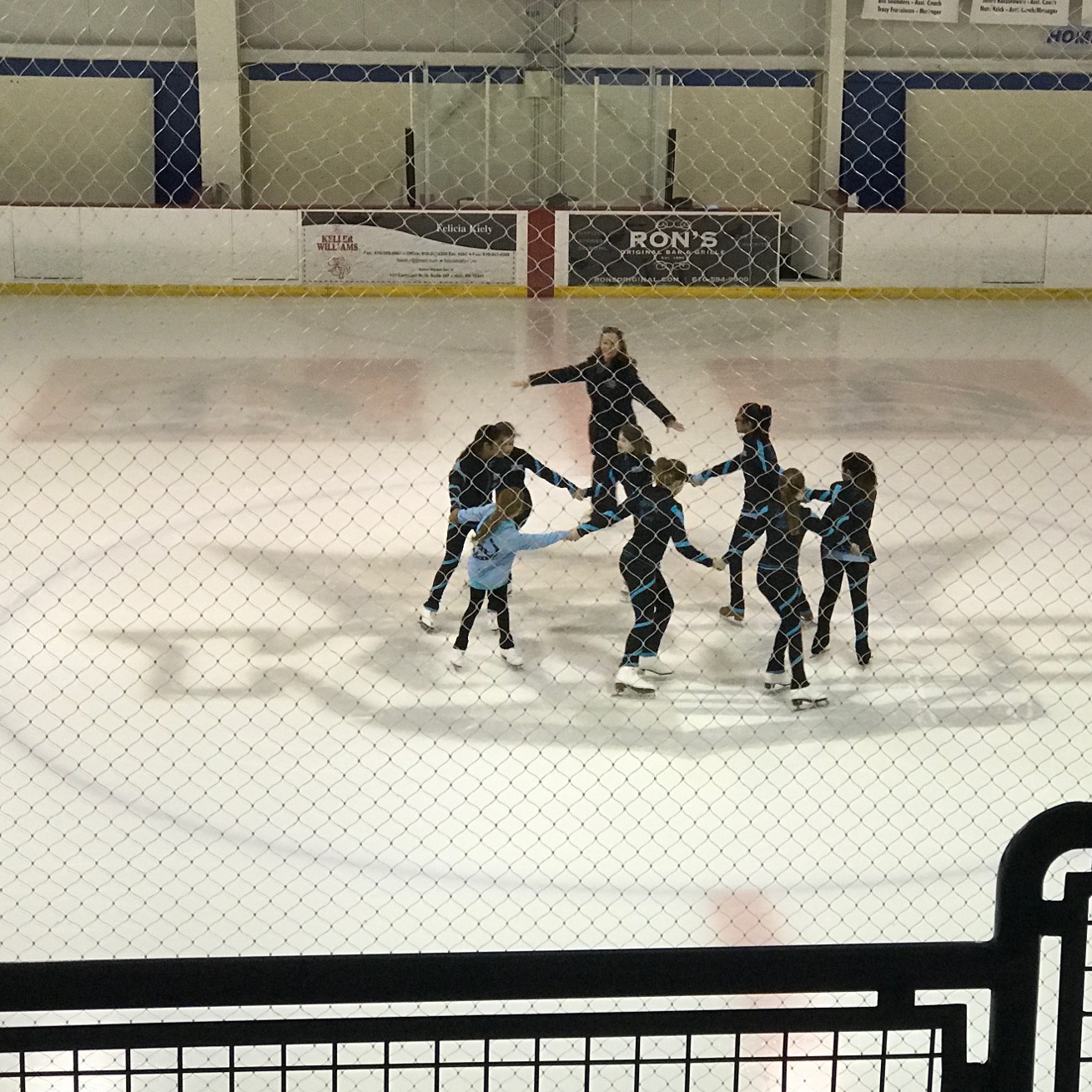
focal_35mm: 77
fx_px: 2748
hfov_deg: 22.4
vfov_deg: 22.5
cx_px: 663
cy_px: 569
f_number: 2.8
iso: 160
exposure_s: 1/60
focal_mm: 6.6
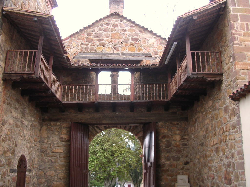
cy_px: 94
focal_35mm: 38
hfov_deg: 49.0
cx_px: 125
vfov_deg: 37.7
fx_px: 274
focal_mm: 5.8
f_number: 2.8
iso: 100
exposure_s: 1/41.4
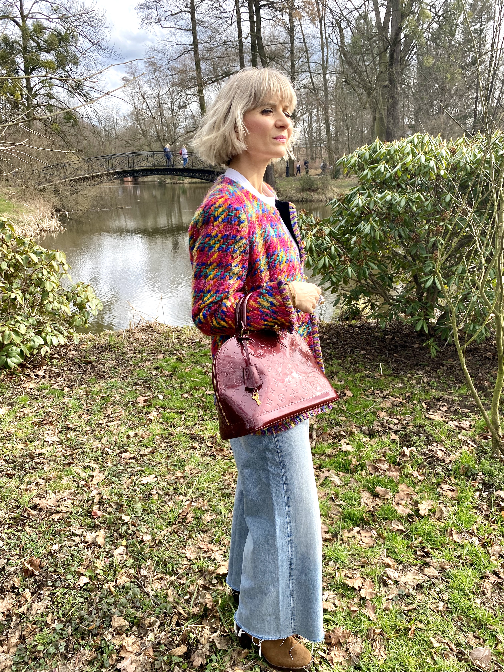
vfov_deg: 67.3
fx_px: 505
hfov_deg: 53.1
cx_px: 252
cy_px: 336
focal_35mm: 26
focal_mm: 4.25
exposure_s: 1/562
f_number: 1.8
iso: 32
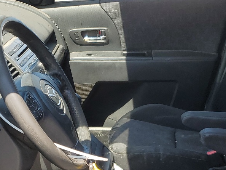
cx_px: 88
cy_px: 189
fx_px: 457
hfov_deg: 27.7
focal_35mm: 70
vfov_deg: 20.0
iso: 50
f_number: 1.5
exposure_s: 1/588
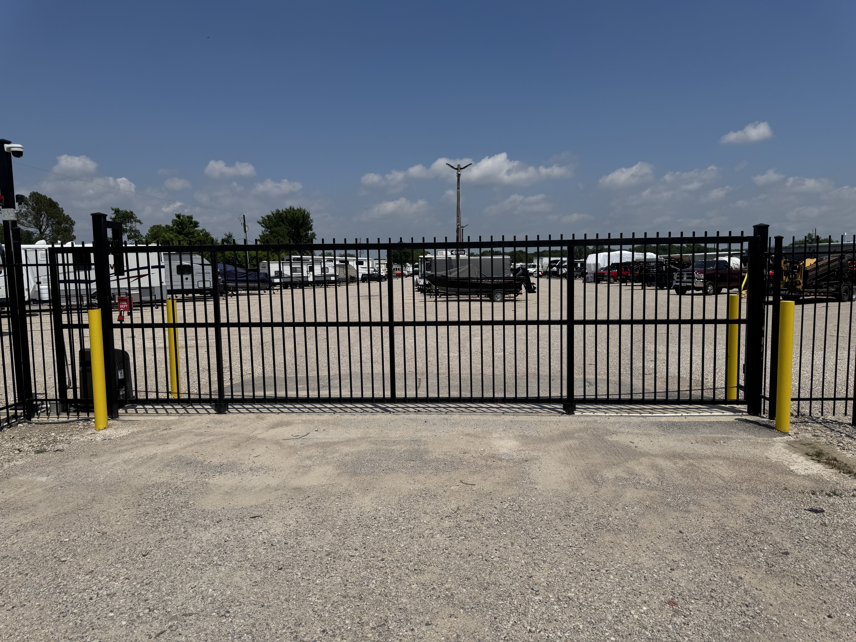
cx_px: 428
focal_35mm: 24
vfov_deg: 56.8
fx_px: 593
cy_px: 321
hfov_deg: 71.6
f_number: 1.78
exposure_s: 1/12346
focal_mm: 6.76
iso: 80
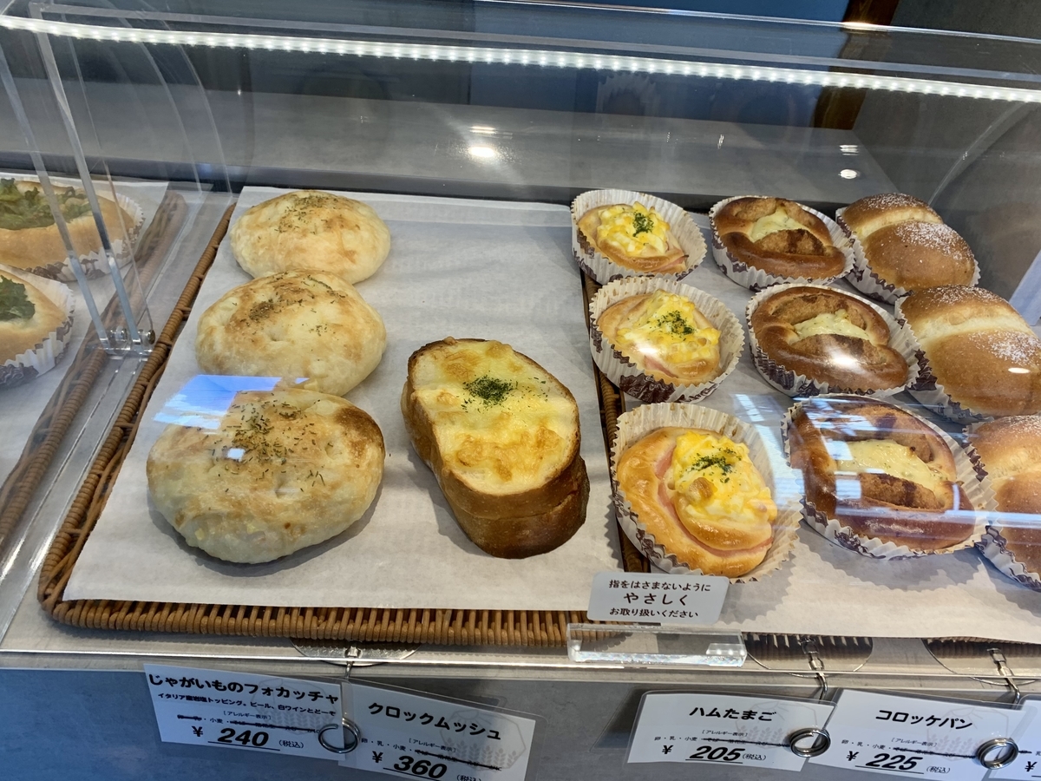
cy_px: 390
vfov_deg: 53.1
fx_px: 782
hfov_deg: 67.3
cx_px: 520
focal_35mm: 26
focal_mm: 4.25
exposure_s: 1/122
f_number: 1.8
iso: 32
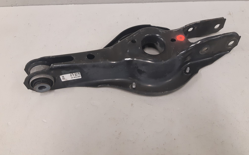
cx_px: 125
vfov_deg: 44.4
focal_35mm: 28
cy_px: 63
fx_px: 190
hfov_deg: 66.5
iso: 200
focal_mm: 3.93
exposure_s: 1/50
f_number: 1.7
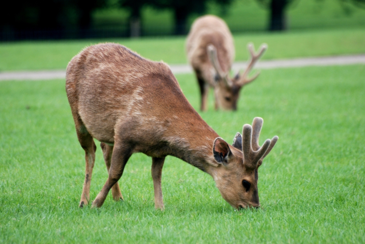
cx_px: 182
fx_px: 4567
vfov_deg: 3.1
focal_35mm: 450
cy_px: 122
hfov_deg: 4.6
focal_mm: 300
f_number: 5.6
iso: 200
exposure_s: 1/320
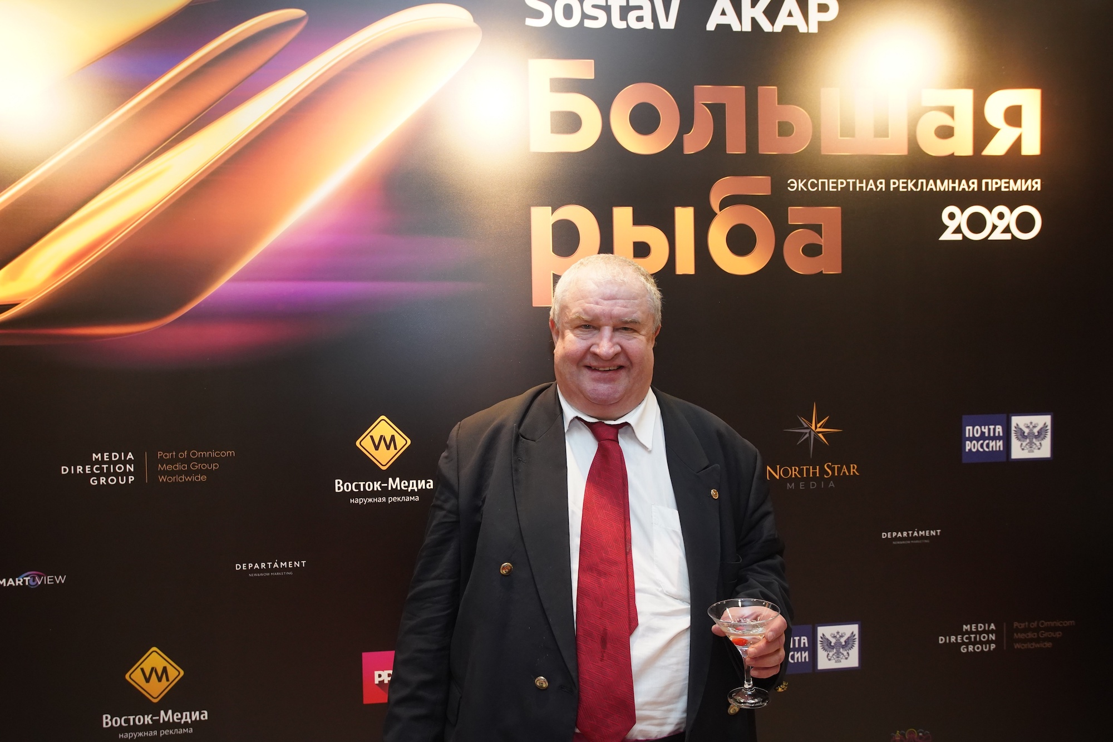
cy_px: 371
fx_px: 896
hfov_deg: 63.7
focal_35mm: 29
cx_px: 556
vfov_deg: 45.0
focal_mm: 29
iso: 4000
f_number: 6.3
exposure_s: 1/60
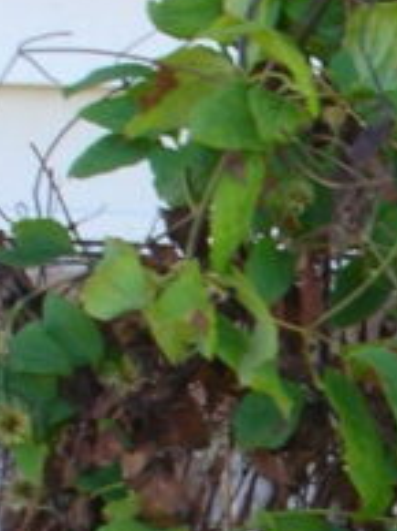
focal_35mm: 243
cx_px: 594
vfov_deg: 8.1
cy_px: 528
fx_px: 3724
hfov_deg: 6.0
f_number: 3.5
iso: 50
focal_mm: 7.7
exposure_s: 1/84.4
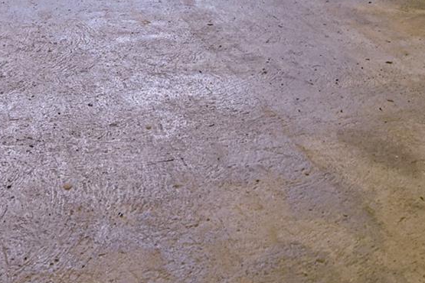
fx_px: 696
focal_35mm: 59
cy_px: -229
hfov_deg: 33.9
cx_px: 179
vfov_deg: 18.1
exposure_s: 1/100
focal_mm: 16
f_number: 5
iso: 1600
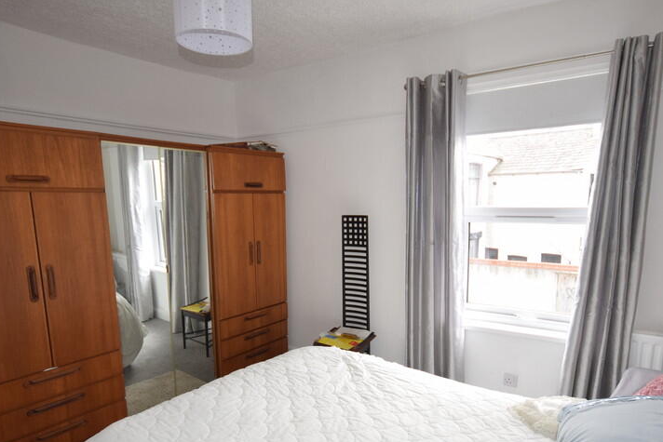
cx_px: 333
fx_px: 437
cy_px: 280
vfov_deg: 53.0
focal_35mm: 24
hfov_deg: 74.4
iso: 280
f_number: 5.6
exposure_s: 1/125
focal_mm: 11
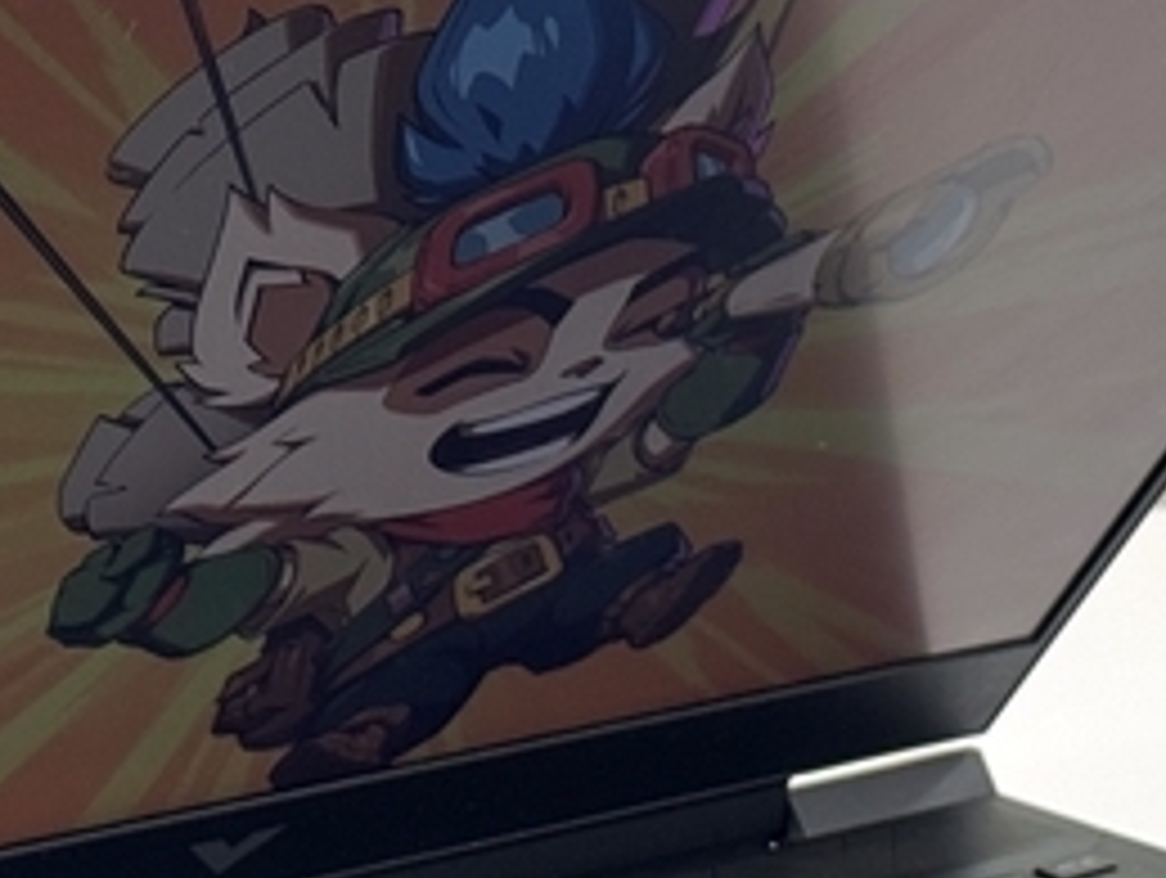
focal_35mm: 148
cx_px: 572
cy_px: 720
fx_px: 4992
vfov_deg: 10.0
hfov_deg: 13.3
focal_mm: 6.76
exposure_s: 1/121
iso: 100
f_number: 1.78
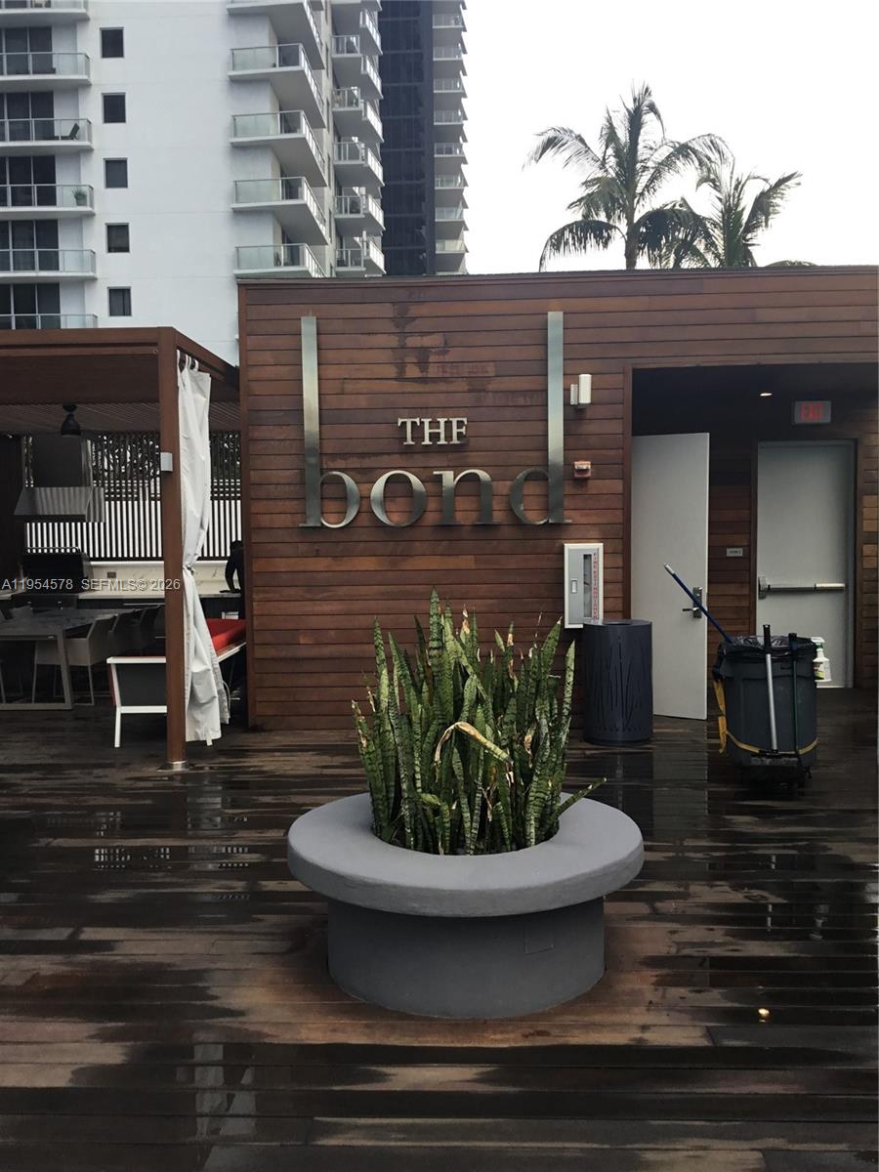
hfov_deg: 45.4
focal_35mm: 31
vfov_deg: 58.4
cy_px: 586
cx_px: 440
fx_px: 1050
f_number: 2.4
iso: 25
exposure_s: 1/120
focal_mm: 3.3
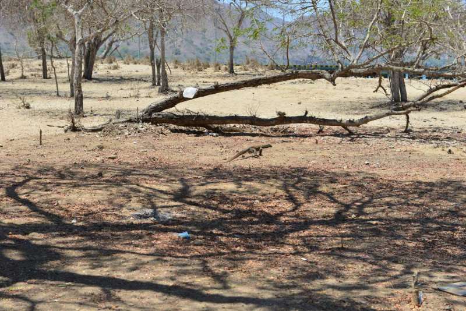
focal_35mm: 70
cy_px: 156
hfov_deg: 28.8
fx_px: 906
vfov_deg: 19.5
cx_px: 233
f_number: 10
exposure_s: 1/400
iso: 250
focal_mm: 70
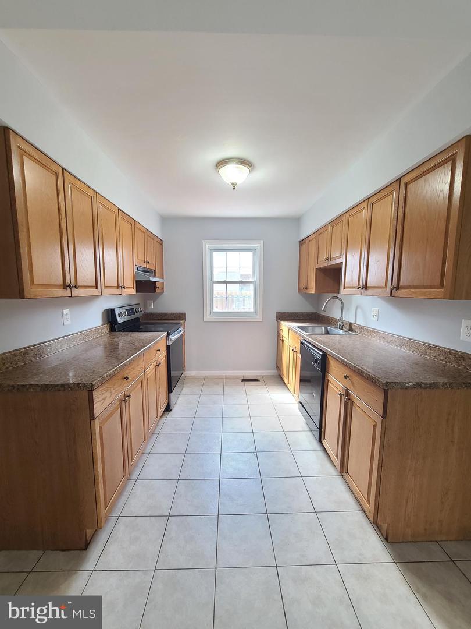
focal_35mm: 13
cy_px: 314
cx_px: 236
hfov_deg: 89.9
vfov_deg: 106.2
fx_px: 236
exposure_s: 1/60
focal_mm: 2.2
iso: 320
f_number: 2.2
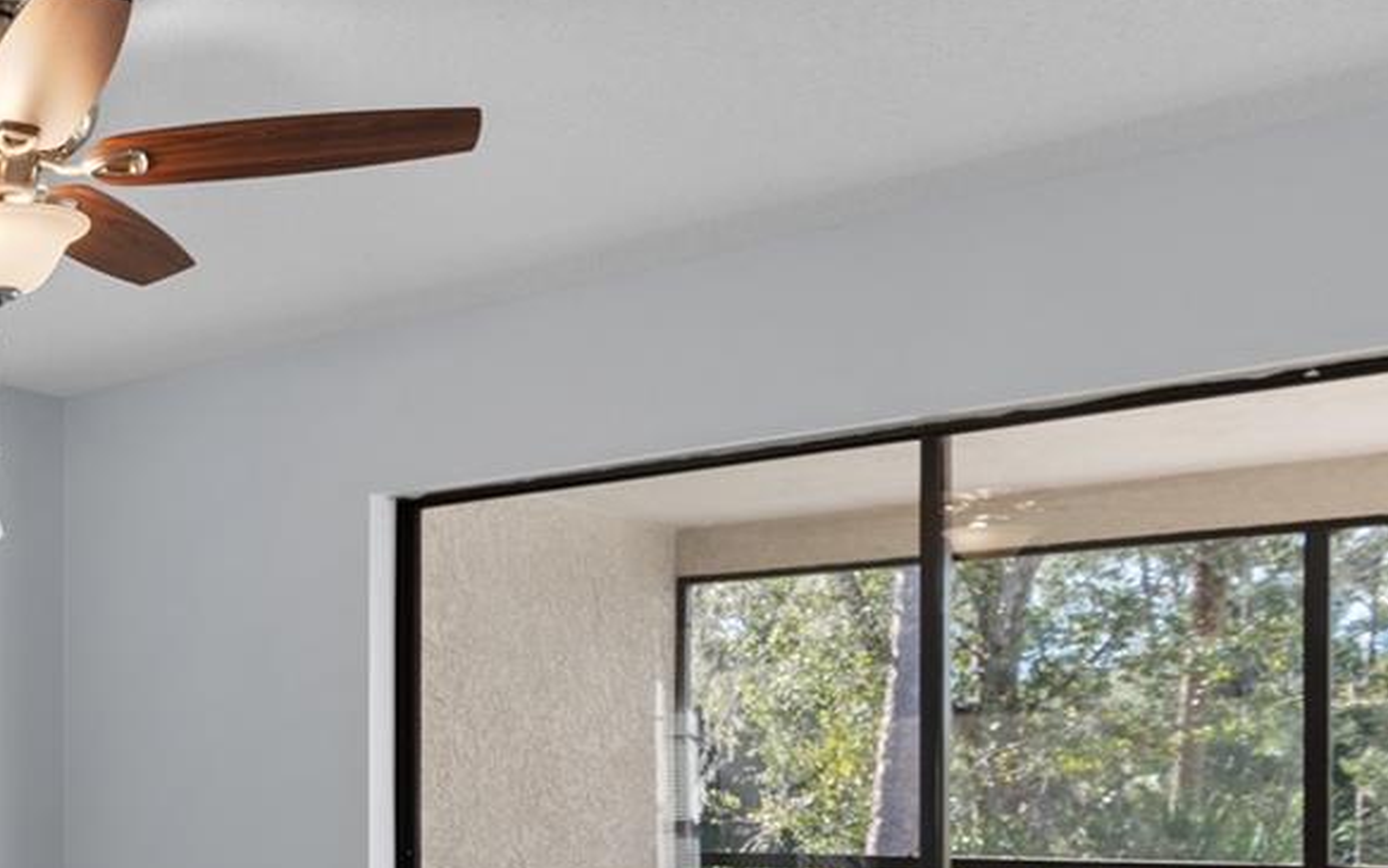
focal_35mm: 42
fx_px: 1589
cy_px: 761
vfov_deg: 29.4
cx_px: -272
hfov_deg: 36.5
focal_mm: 10
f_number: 7.1
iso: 100
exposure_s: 1/6
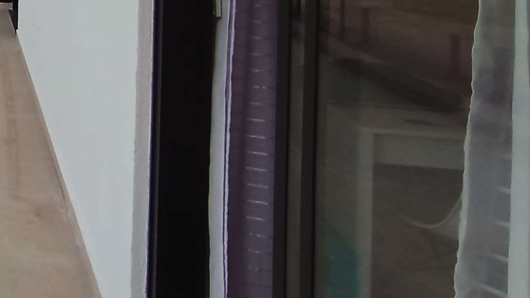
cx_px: -196
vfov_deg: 21.2
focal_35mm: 51
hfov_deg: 30.1
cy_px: -96
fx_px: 717
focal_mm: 1.65
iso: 50
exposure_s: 1/824
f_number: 2.2
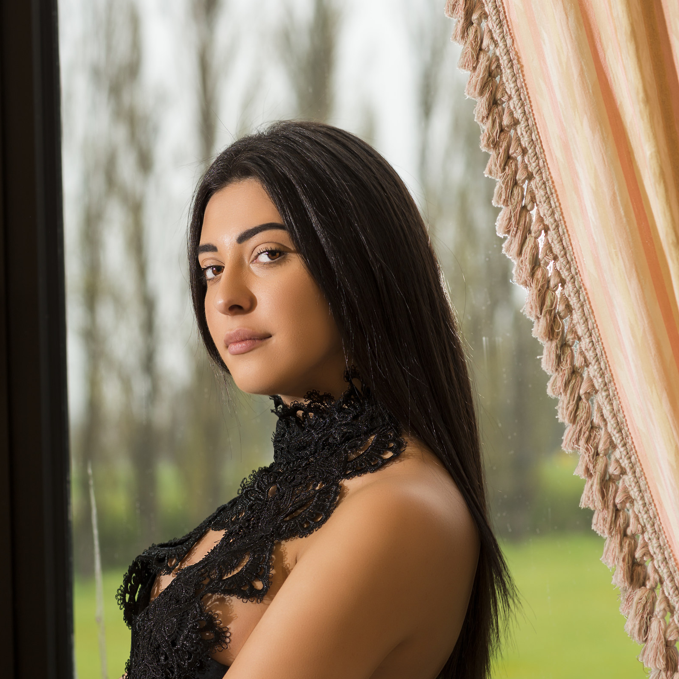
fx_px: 2419
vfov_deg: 16.0
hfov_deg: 16.0
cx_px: 340
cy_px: 417
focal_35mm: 109
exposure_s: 1/60
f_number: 5
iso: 160
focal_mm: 85
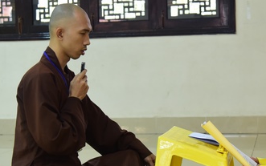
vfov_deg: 16.3
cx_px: 156
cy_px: 68
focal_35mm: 80
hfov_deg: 25.8
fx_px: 580
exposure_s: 1/40
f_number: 4
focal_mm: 40
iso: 1250
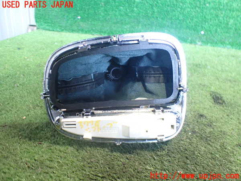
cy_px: 90
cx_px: 120
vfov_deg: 46.8
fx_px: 209
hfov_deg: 60.0
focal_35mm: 30
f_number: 2.3
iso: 800
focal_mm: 5.4
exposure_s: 1/40
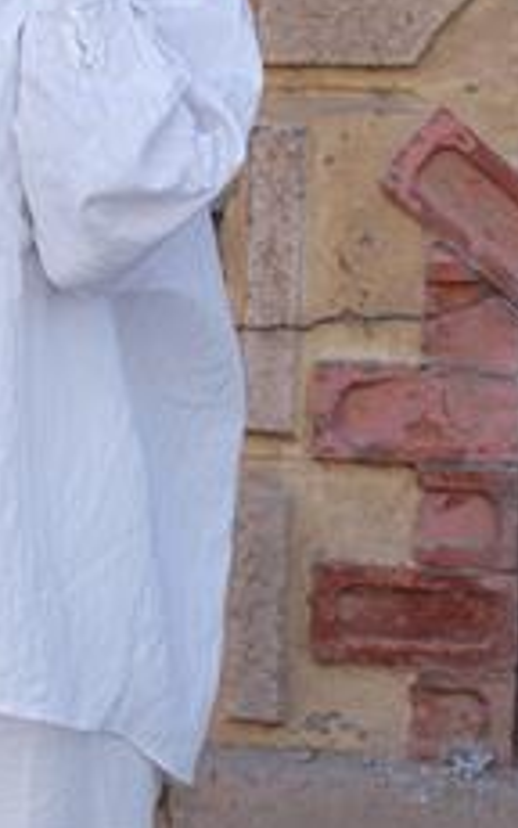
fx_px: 3046
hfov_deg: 9.6
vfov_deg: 15.4
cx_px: -126
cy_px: 221
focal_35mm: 135
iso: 320
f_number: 6.4
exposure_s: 1/400
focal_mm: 70
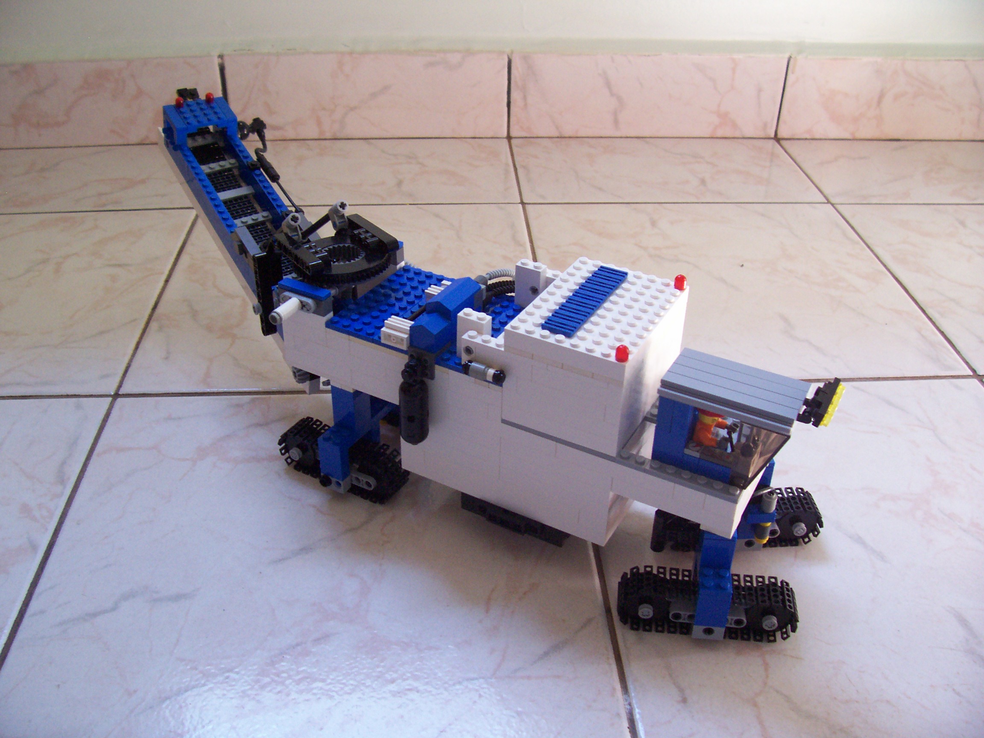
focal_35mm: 34
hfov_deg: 54.0
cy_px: 369
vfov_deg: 41.8
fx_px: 966
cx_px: 492
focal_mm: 5.6
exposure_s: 1/32
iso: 154
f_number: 2.7
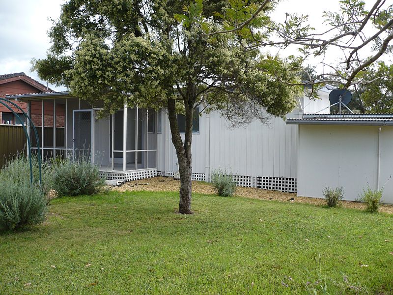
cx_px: 196
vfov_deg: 40.7
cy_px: 148
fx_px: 397
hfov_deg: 52.6
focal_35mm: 35
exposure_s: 1/500
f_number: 2.8
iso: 100
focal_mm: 5.8
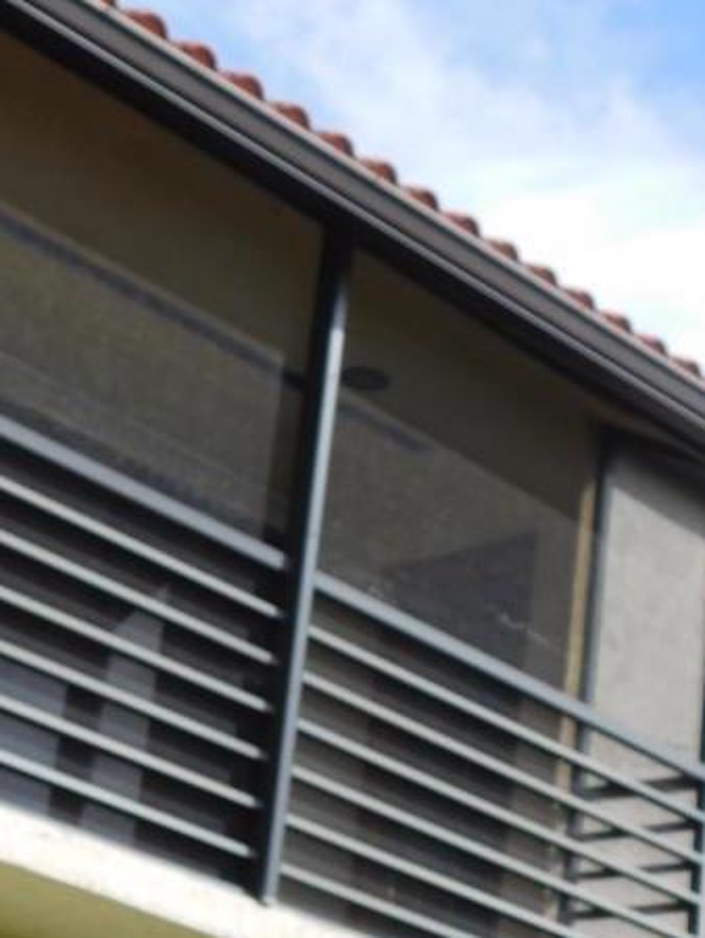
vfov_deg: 21.4
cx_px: 100
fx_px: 2469
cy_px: 667
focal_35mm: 91
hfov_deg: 16.1
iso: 125
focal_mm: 7.1
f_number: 3.6
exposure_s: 1/1000
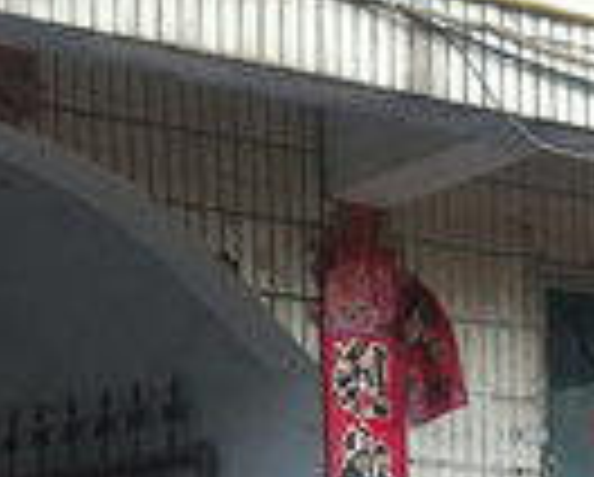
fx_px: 2729
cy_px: 410
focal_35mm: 155
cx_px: 189
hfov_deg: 12.4
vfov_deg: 10.0
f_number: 2.8
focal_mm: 3.85
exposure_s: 1/100
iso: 100
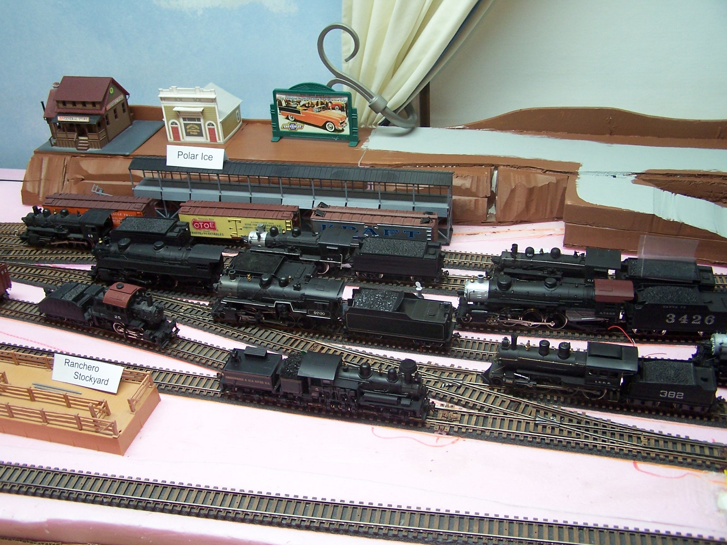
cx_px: 364
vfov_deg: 37.7
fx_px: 798
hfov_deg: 49.0
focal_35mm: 38
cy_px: 272
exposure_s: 1/10
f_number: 2.8
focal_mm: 6.3
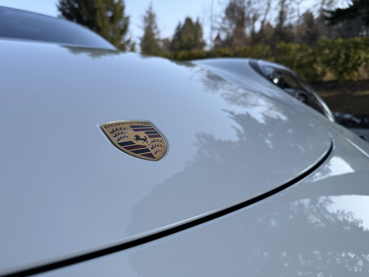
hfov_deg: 71.6
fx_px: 256
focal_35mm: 24
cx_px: 184
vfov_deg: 56.8
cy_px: 138
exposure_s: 1/2299
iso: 80
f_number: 1.78
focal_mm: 6.76
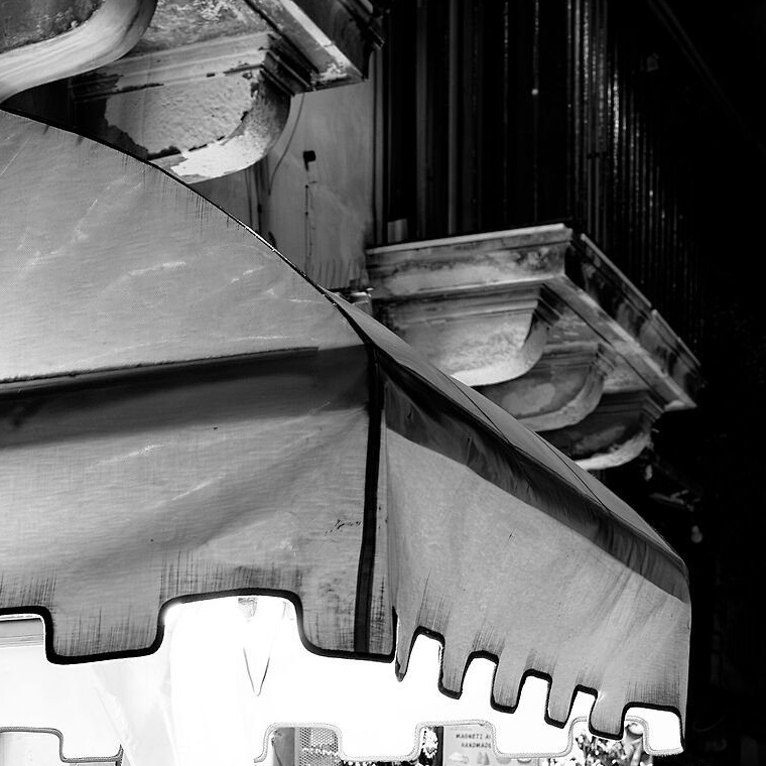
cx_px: 2
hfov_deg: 18.0
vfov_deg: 17.2
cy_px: 1036
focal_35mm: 94
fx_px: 2353
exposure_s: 1/125
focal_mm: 35
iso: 1000
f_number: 5
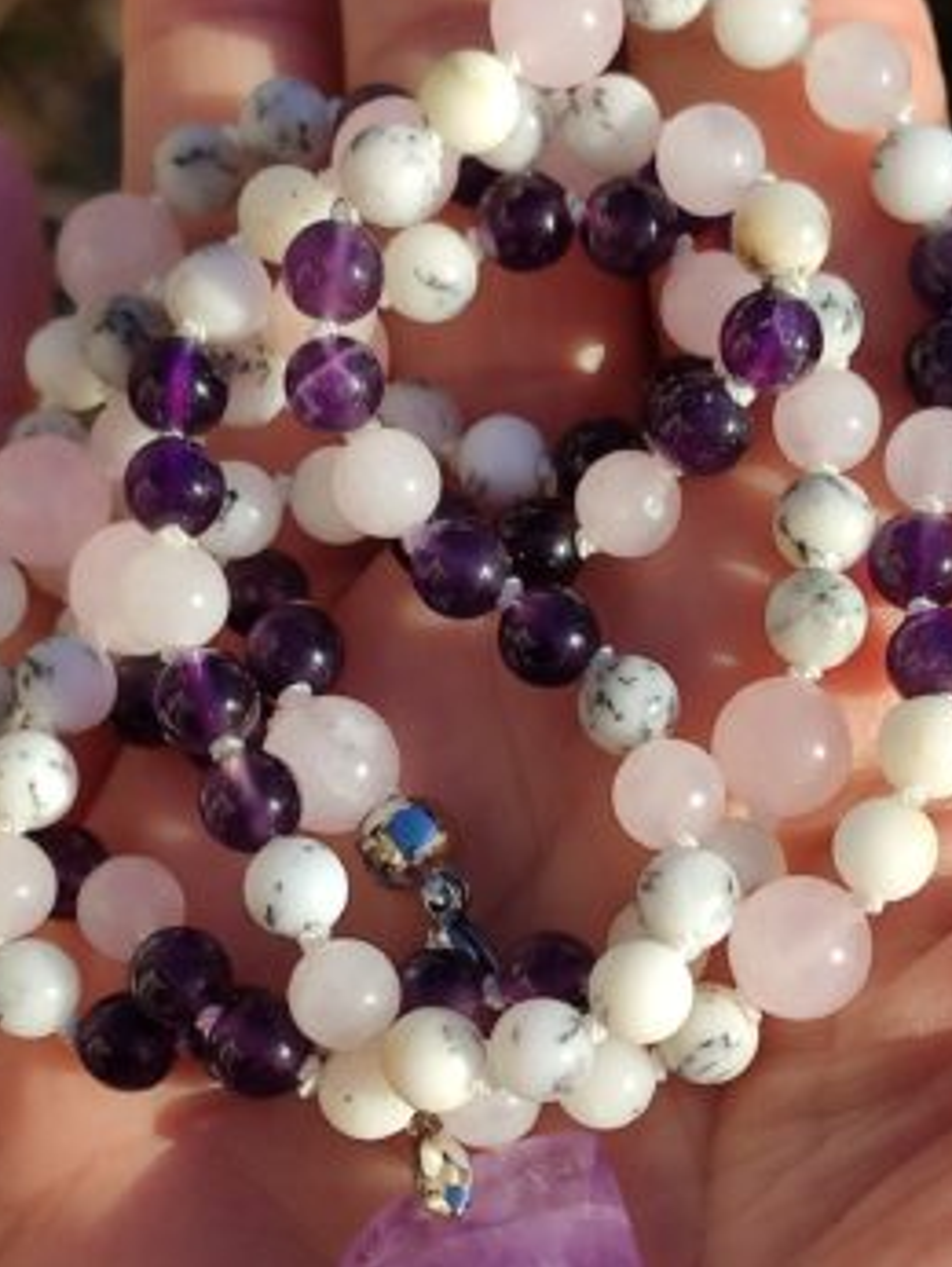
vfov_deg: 45.8
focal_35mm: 40
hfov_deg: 35.8
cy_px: 881
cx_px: 590
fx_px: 1465
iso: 112
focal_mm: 4.77
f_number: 1.75
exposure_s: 1/1436
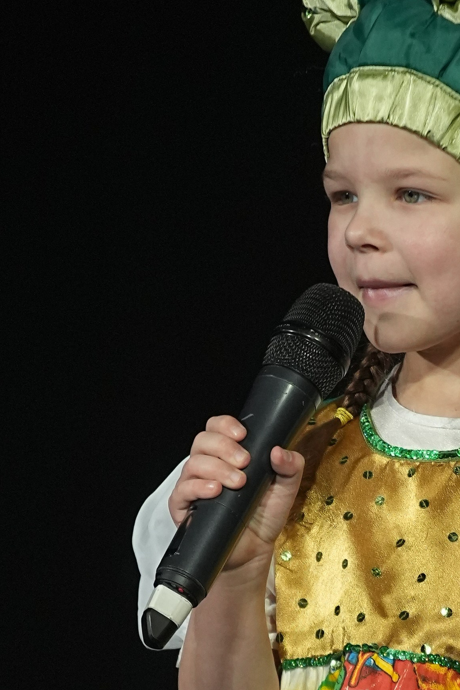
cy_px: 513
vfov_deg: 2.9
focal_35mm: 712
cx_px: 332
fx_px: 13643
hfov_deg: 1.9
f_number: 4
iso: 2000
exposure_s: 1/400
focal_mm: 200
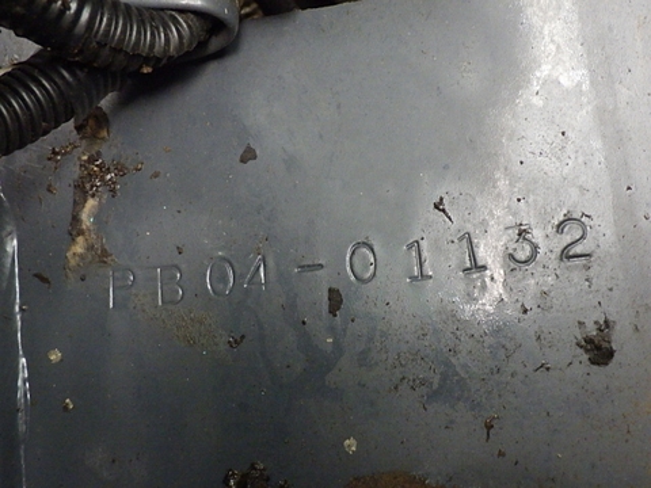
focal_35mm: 42
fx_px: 790
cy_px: 244
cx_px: 326
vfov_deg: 34.3
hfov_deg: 44.8
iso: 800
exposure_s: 1/60
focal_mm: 7.5
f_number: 4.2
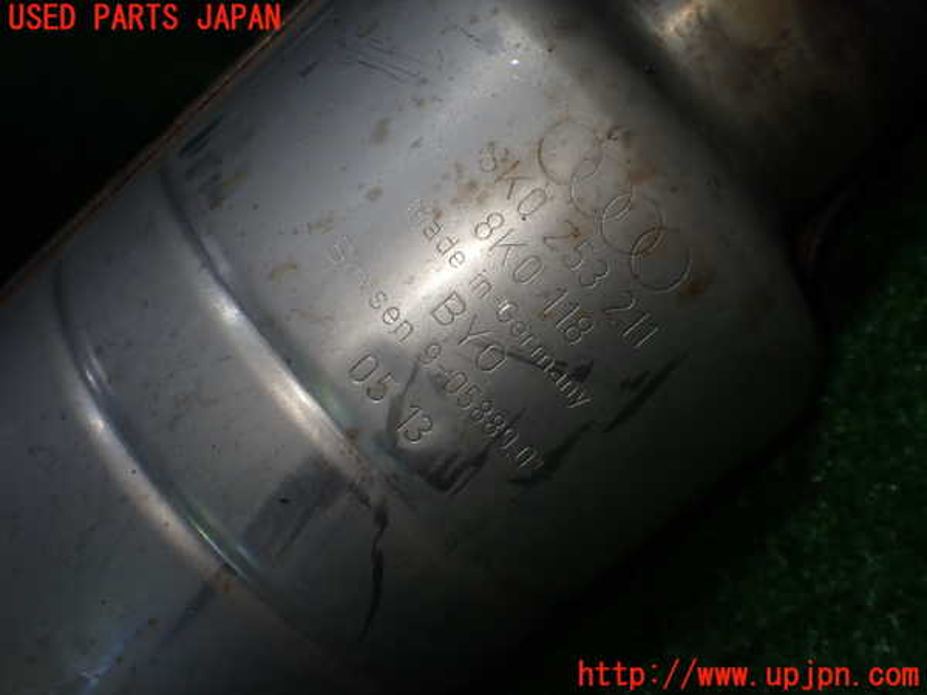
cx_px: 464
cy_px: 348
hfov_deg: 60.0
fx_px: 803
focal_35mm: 30
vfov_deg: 46.8
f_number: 2.3
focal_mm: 5.4
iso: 125
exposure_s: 1/125
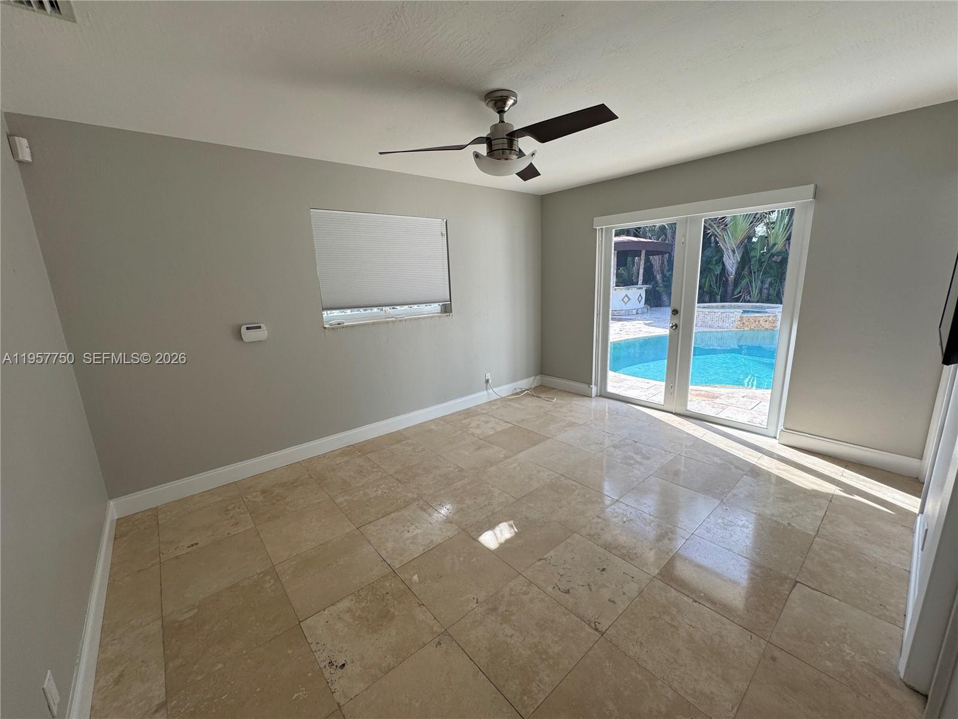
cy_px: 360
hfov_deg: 102.1
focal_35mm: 14
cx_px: 479
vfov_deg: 85.7
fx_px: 387
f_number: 2.2
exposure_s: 1/158
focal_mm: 2.22
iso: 40
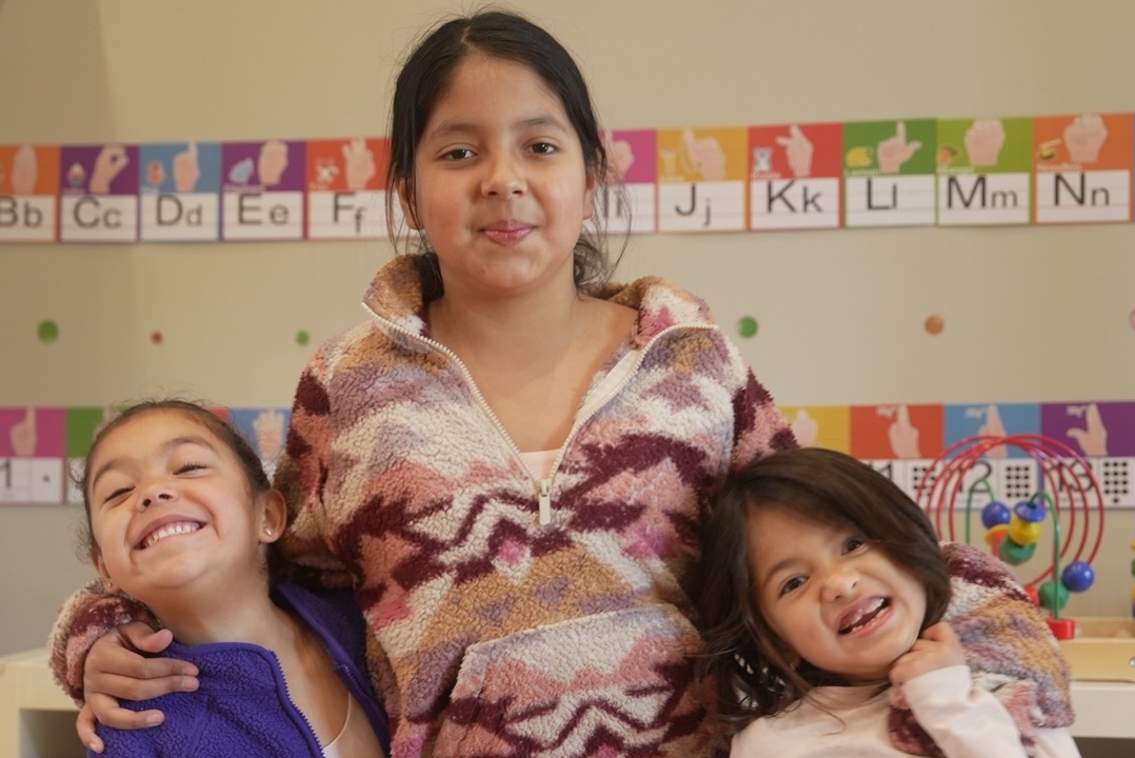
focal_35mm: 74
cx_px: 595
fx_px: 2334
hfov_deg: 27.3
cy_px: 474
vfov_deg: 18.4
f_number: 4
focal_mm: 57
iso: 2000
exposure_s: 1/50
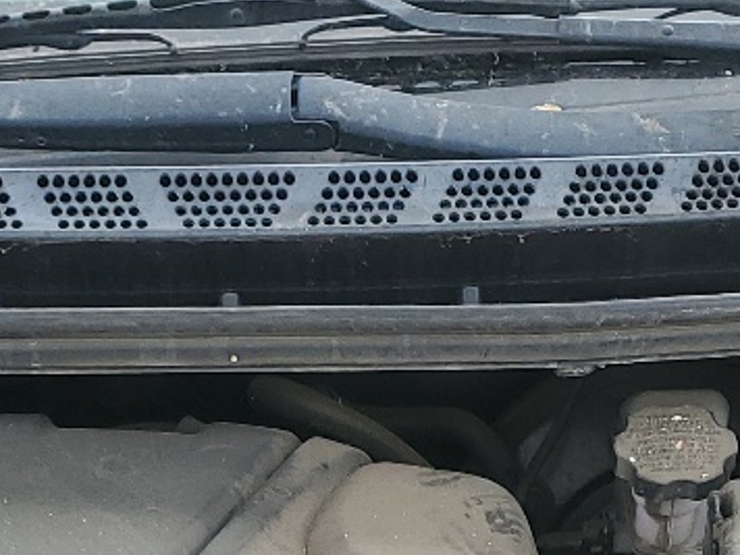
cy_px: 1187
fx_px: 2501
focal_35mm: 117
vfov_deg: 11.2
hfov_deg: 16.8
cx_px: 287
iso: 50
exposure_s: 1/526
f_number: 1.5
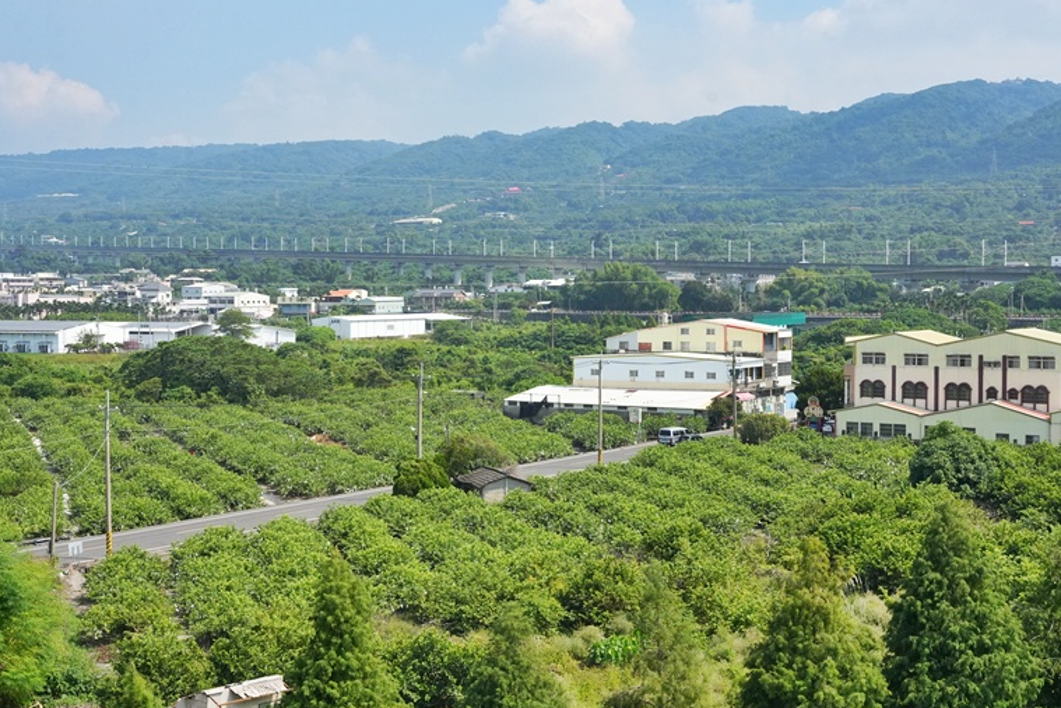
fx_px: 1607
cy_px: 346
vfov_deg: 24.8
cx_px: 516
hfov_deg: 36.5
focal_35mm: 55
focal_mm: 40.4
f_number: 10
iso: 2500
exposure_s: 1/3200
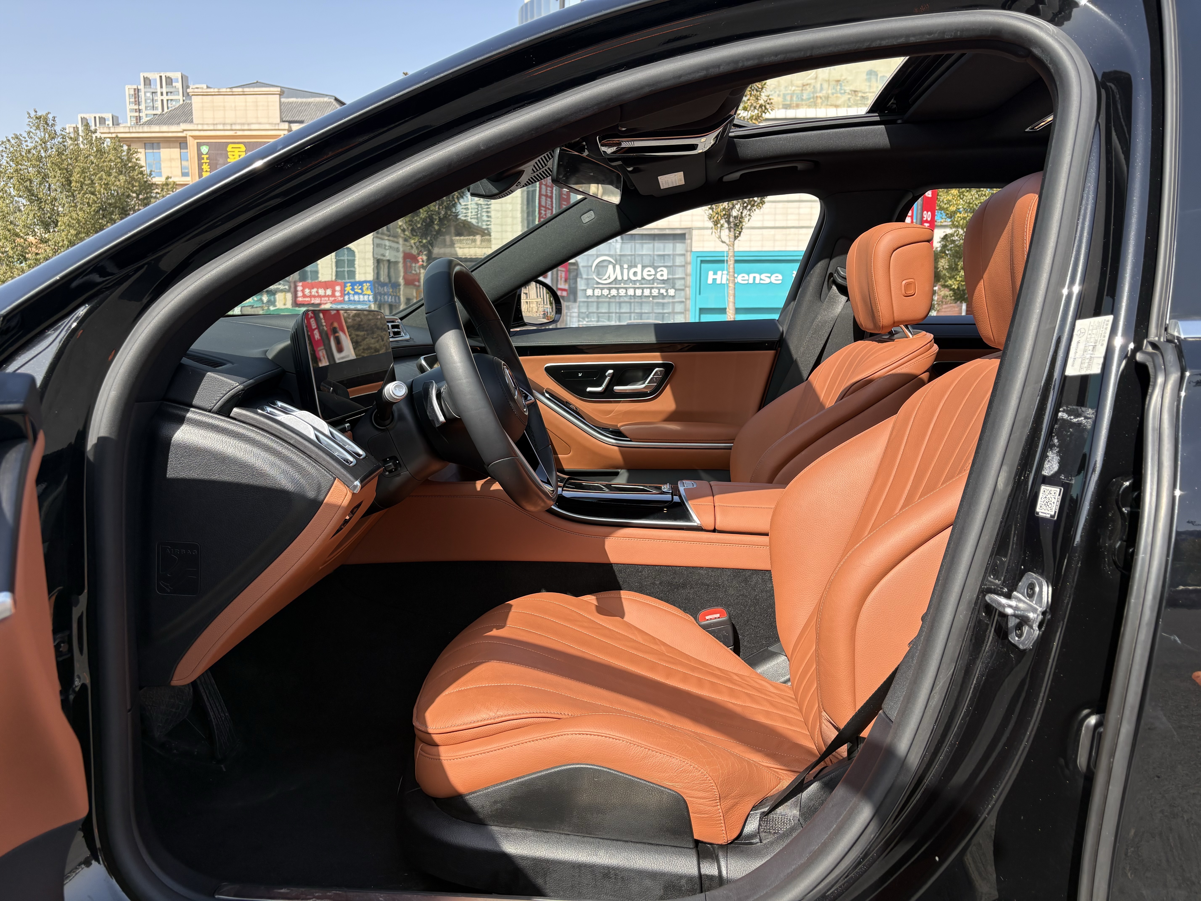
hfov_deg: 67.3
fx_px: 902
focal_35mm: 26
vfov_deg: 53.1
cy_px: 450
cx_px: 600
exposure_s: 1/1081
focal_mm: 5.96
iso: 50
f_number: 1.6
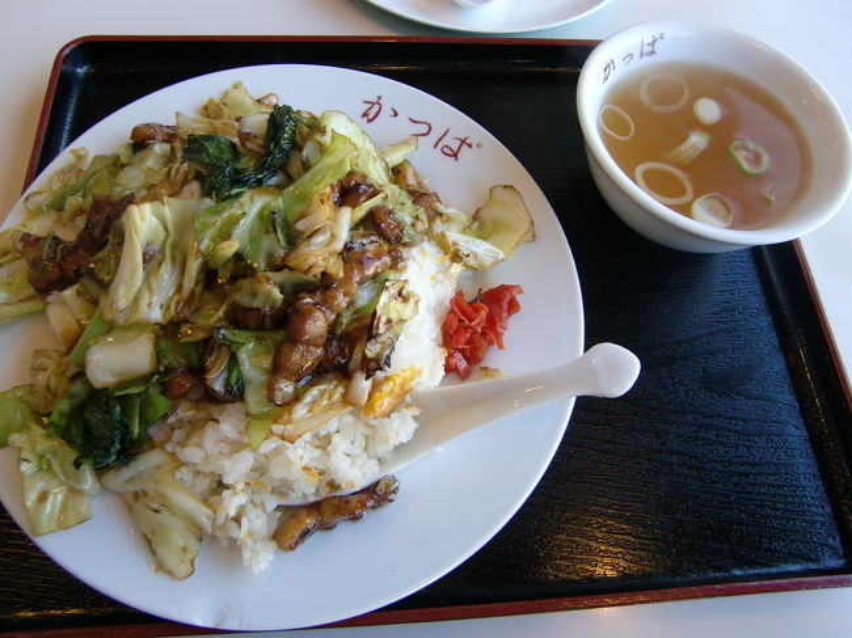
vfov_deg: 49.7
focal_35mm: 28
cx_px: 426
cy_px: 319
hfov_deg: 63.5
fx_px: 689
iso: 64
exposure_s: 1/60
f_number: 2.6
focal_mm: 4.9
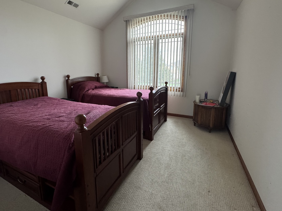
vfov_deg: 74.3
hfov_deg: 91.0
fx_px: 138
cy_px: 90
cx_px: 136
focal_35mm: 17
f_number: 2.2
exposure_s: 1/64
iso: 320
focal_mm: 2.22
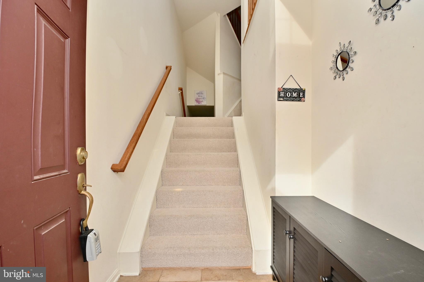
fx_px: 177
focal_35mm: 15
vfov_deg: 77.3
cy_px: 141
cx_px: 212
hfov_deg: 100.4
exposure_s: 1/200
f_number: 7.1
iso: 200
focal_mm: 10
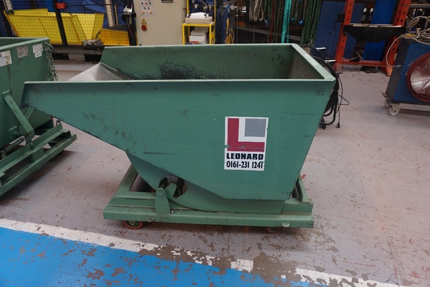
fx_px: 287
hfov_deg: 73.7
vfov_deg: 53.1
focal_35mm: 24
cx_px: 215
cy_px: 144
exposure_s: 1/160
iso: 400
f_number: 4
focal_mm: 16
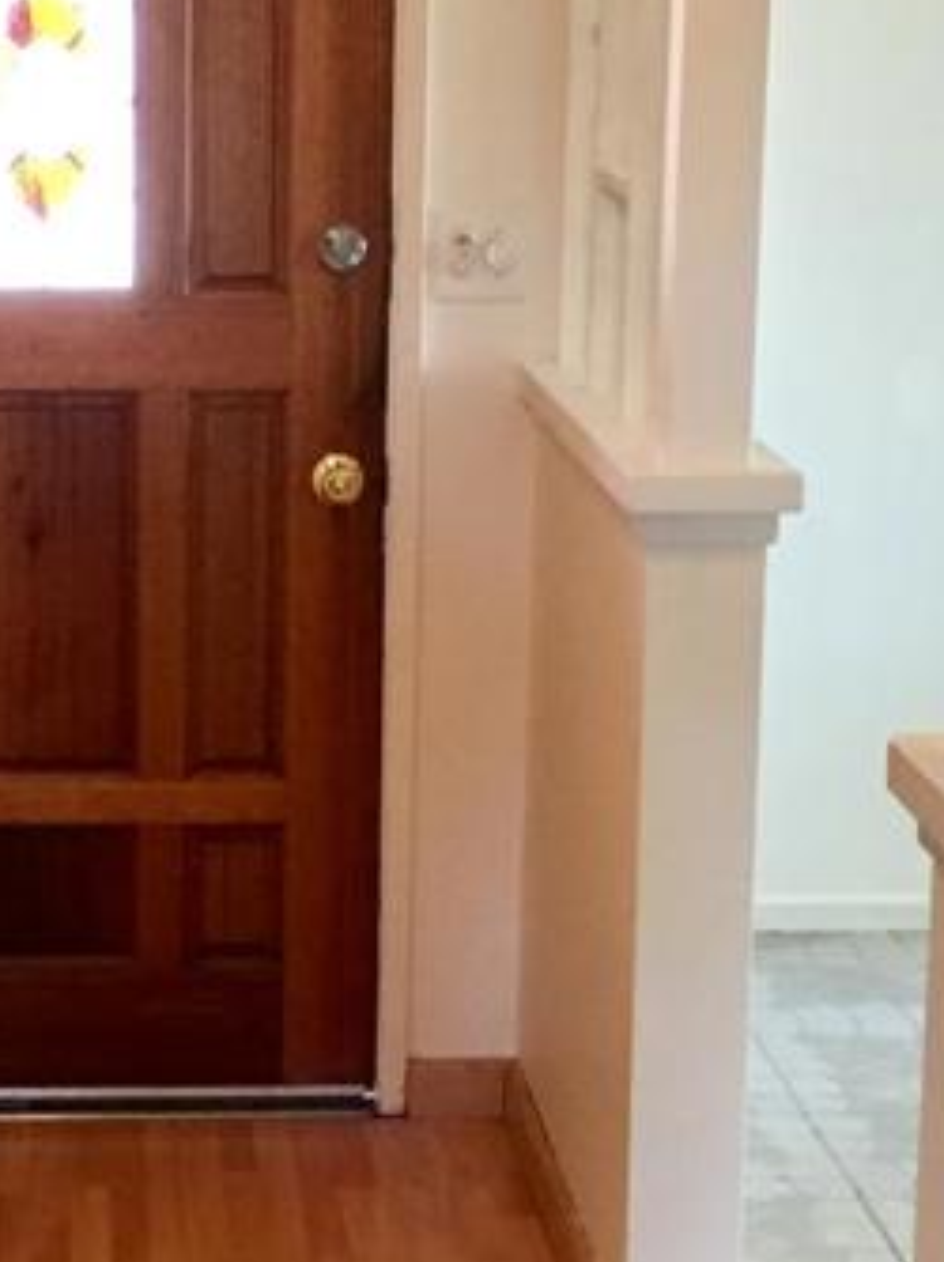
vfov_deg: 22.0
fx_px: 3240
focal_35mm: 89
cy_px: 688
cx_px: 162
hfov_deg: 16.4
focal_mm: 4.15
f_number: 2.2
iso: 80
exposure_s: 1/15
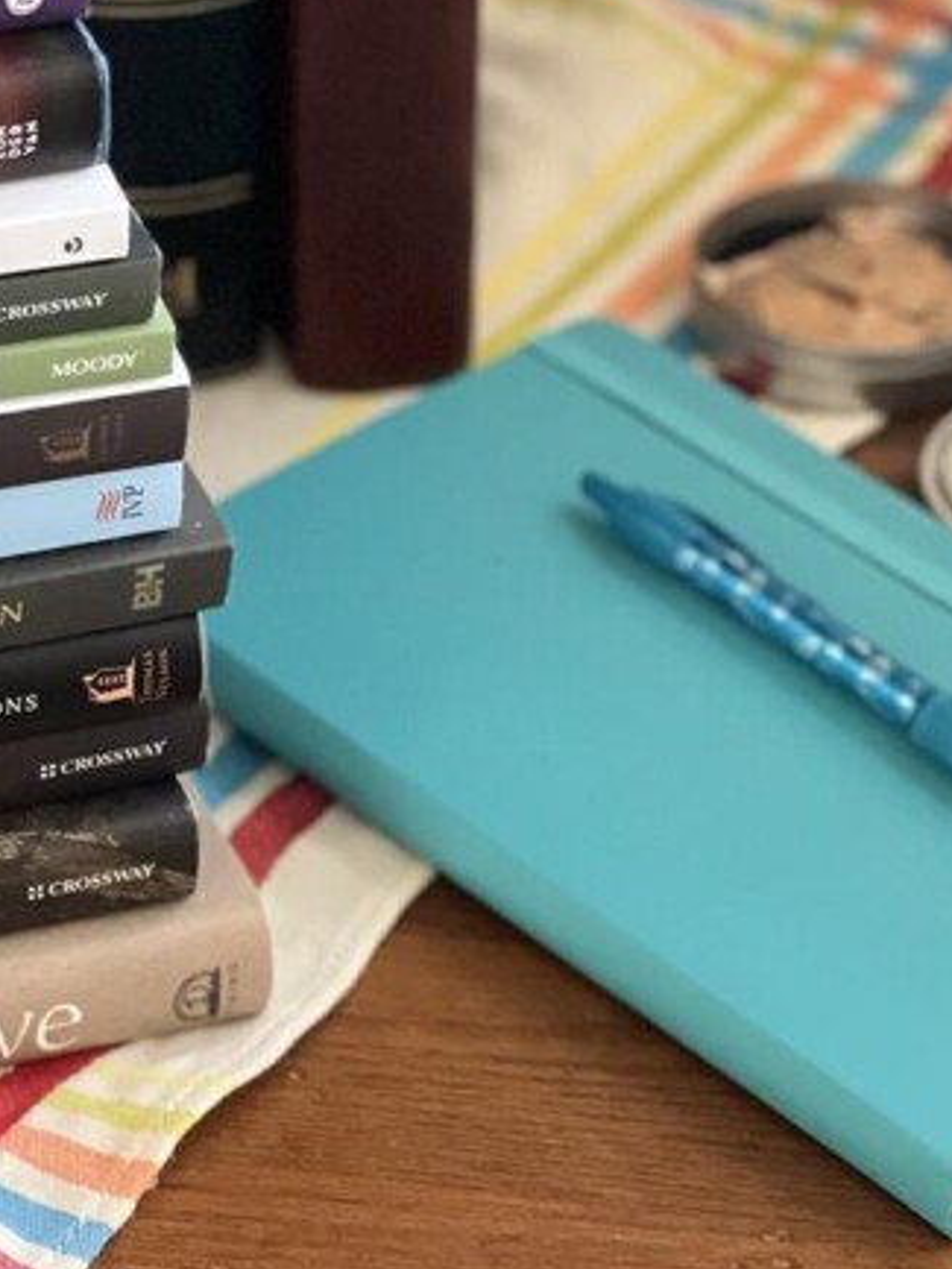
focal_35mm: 182
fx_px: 6670
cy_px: 381
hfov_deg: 8.1
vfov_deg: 10.8
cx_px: -97
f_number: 2.8
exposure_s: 1/31
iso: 400
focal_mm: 9
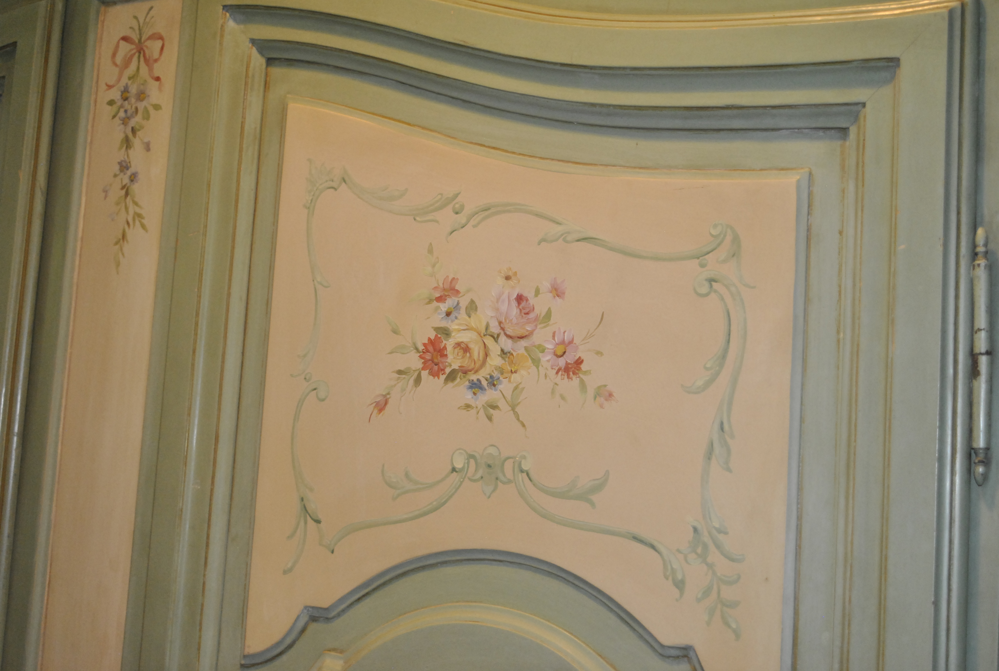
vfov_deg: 25.9
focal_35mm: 52
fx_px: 1460
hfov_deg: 37.8
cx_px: 500
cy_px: 336
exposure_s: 1/50
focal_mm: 35
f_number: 5.6
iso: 800
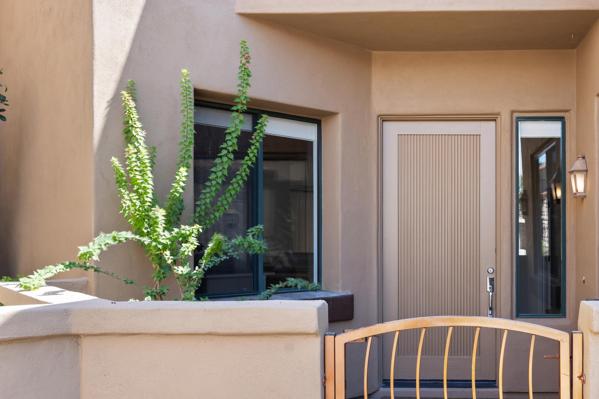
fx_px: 566
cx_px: 427
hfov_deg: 53.9
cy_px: 233
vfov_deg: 38.8
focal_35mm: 34
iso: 320
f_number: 8
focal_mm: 22
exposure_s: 1/10
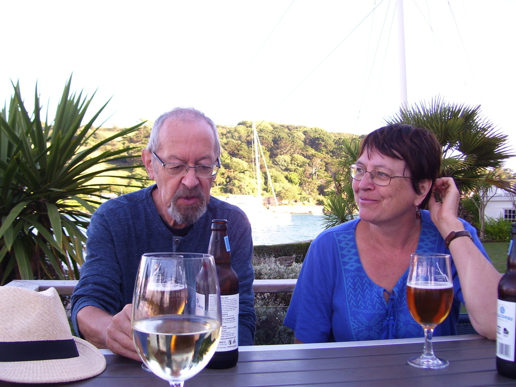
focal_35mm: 37
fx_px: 552
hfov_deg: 50.1
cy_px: 194
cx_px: 258
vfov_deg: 38.7
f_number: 2.7
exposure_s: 1/180
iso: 80
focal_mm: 6
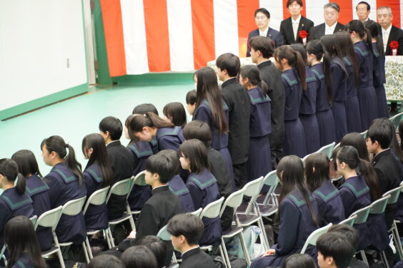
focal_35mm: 202
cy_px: 134
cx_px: 202
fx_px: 2267
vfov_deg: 6.8
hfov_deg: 10.2
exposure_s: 1/50
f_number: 5.6
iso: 6400
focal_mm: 135
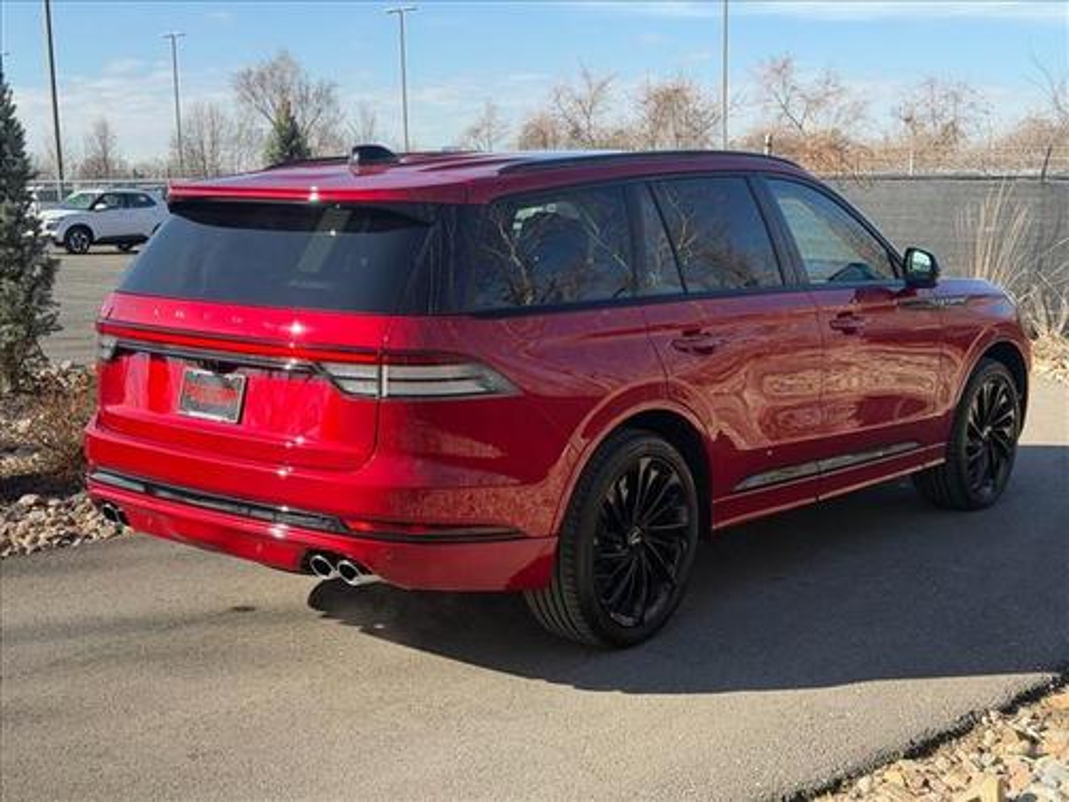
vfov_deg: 30.3
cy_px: 401
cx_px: 534
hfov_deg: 39.7
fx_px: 1482
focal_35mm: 48
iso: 100
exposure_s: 1/1883
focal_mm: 6.76
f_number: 1.78
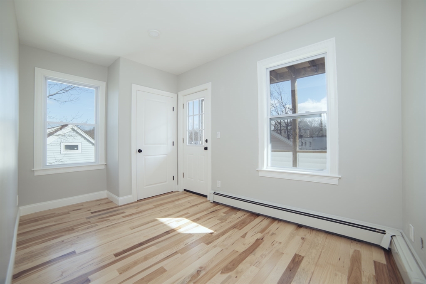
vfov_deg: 81.2
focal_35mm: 14
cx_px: 213
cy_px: 142
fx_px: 166
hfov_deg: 104.2
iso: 200
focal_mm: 14
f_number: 8
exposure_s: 1/40
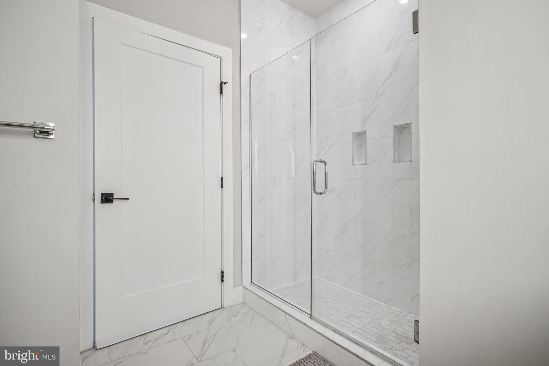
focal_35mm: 16
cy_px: 183
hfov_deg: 95.0
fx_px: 252
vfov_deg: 72.1
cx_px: 274
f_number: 8
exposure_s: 1/10
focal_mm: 11
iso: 500
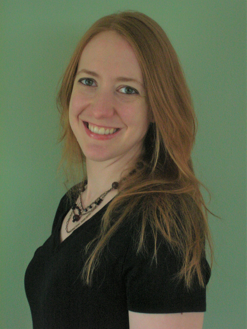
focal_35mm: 70
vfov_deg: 27.8
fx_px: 666
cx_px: 124
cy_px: 164
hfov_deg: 21.0
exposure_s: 1/60
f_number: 3.9
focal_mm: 11.7
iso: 200
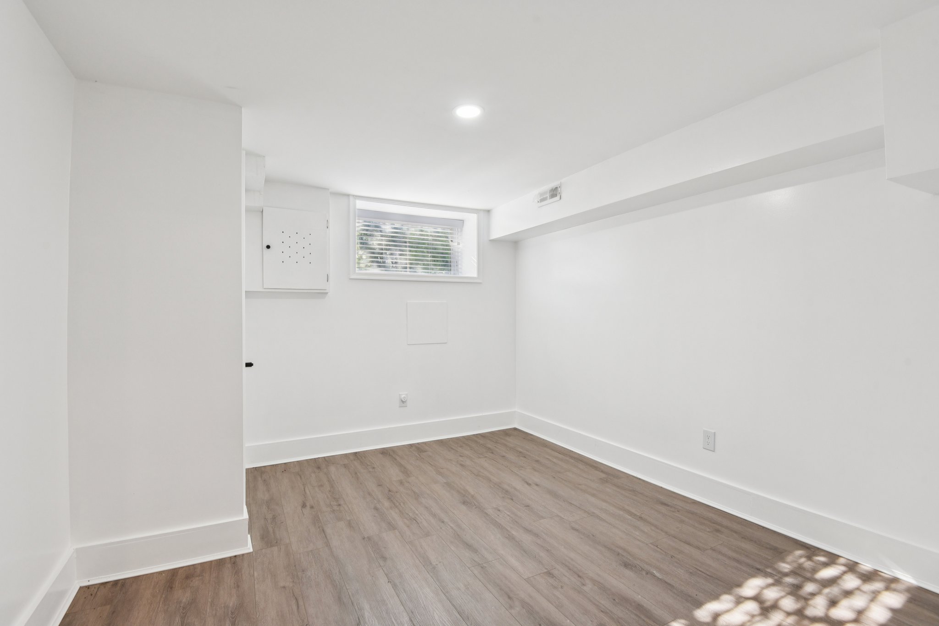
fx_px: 417
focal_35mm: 16
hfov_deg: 96.7
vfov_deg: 73.7
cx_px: 470
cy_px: 313
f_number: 8
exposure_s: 1/50
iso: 400
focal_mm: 16
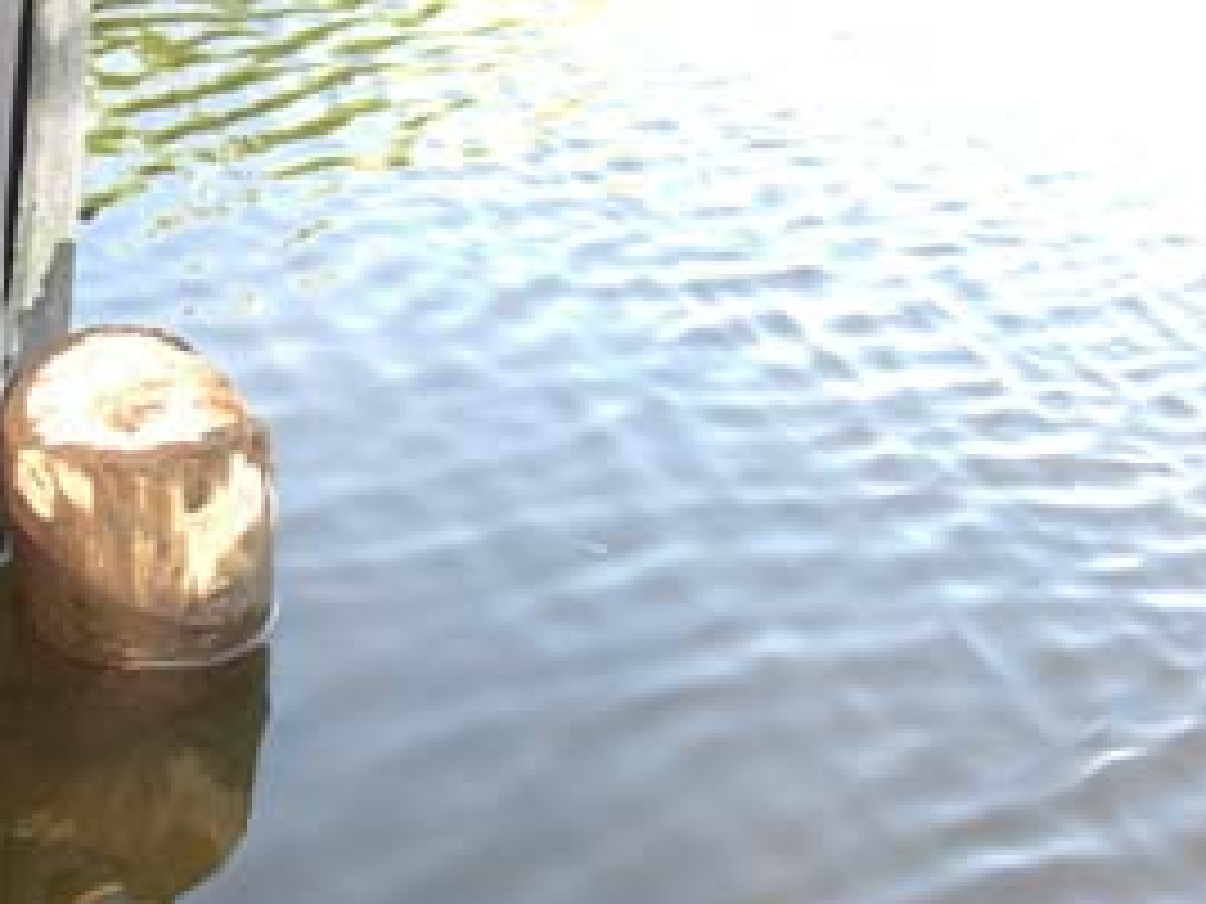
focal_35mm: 71
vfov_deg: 20.6
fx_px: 2474
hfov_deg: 26.6
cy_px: 654
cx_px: 148
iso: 100
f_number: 2.8
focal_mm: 7.9
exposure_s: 1/125
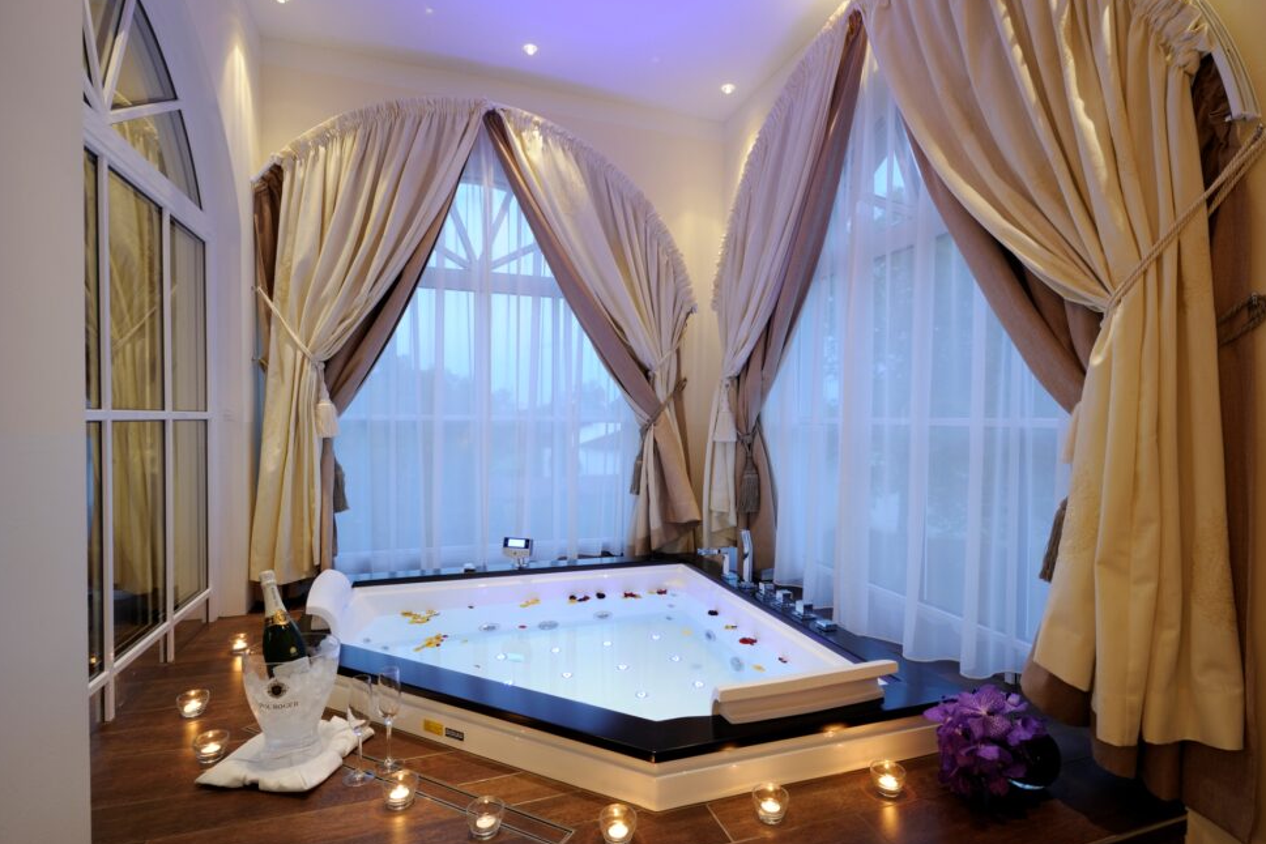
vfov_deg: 70.4
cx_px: 639
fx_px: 598
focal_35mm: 17
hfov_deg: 93.3
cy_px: 431
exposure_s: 4
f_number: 13
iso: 100
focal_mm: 16
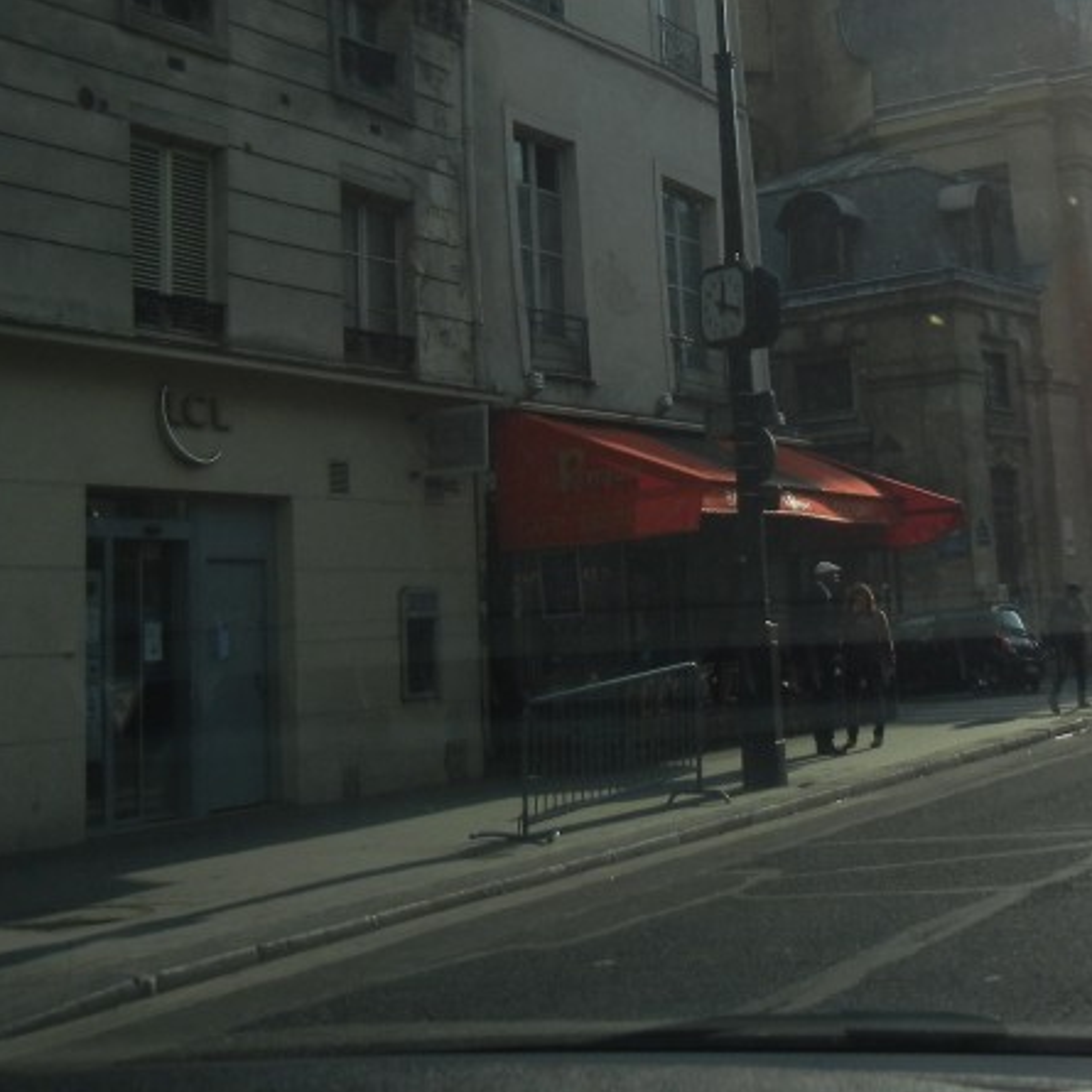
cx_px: 719
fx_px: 2177
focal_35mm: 61
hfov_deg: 28.0
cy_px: 228
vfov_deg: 27.6
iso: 160
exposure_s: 1/438
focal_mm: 5.4
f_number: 7
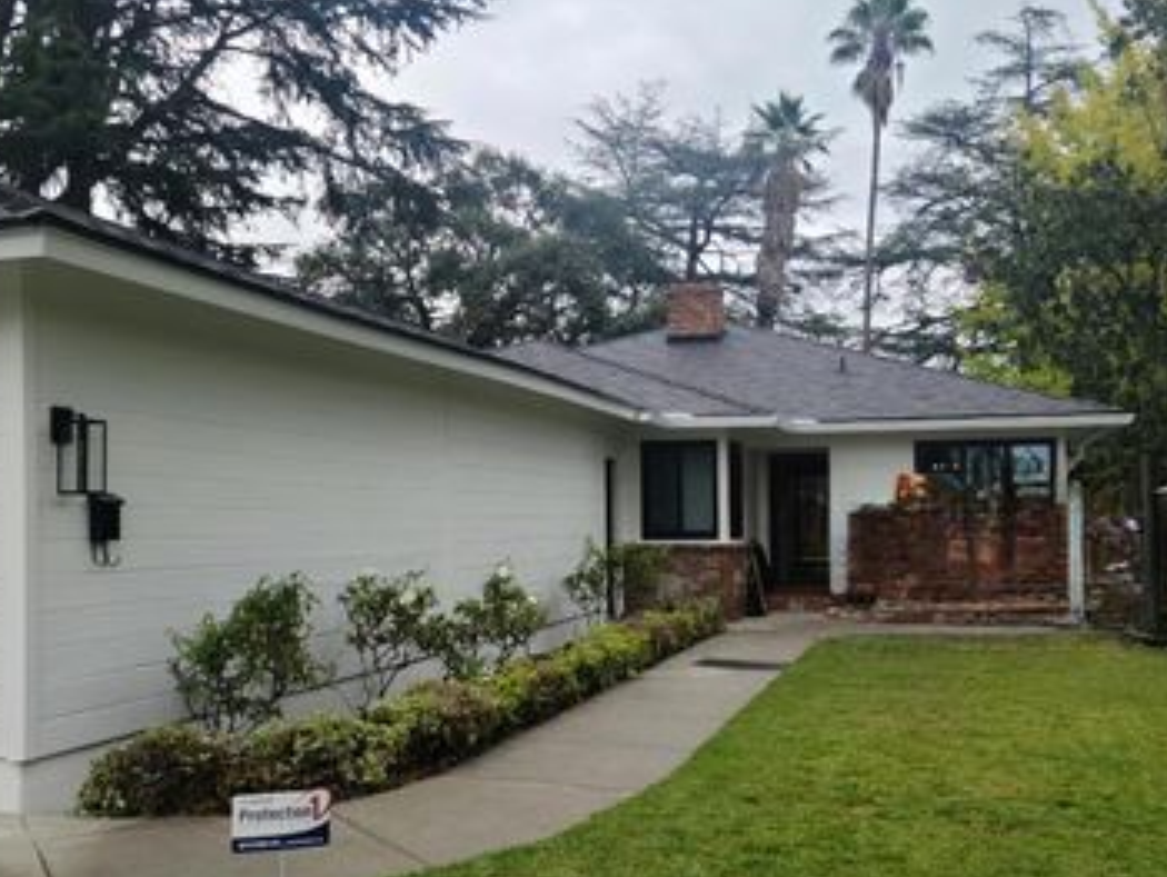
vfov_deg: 35.9
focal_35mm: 40
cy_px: 502
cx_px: 624
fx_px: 1349
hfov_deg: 46.7
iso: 25
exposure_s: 1/385
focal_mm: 5.9
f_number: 2
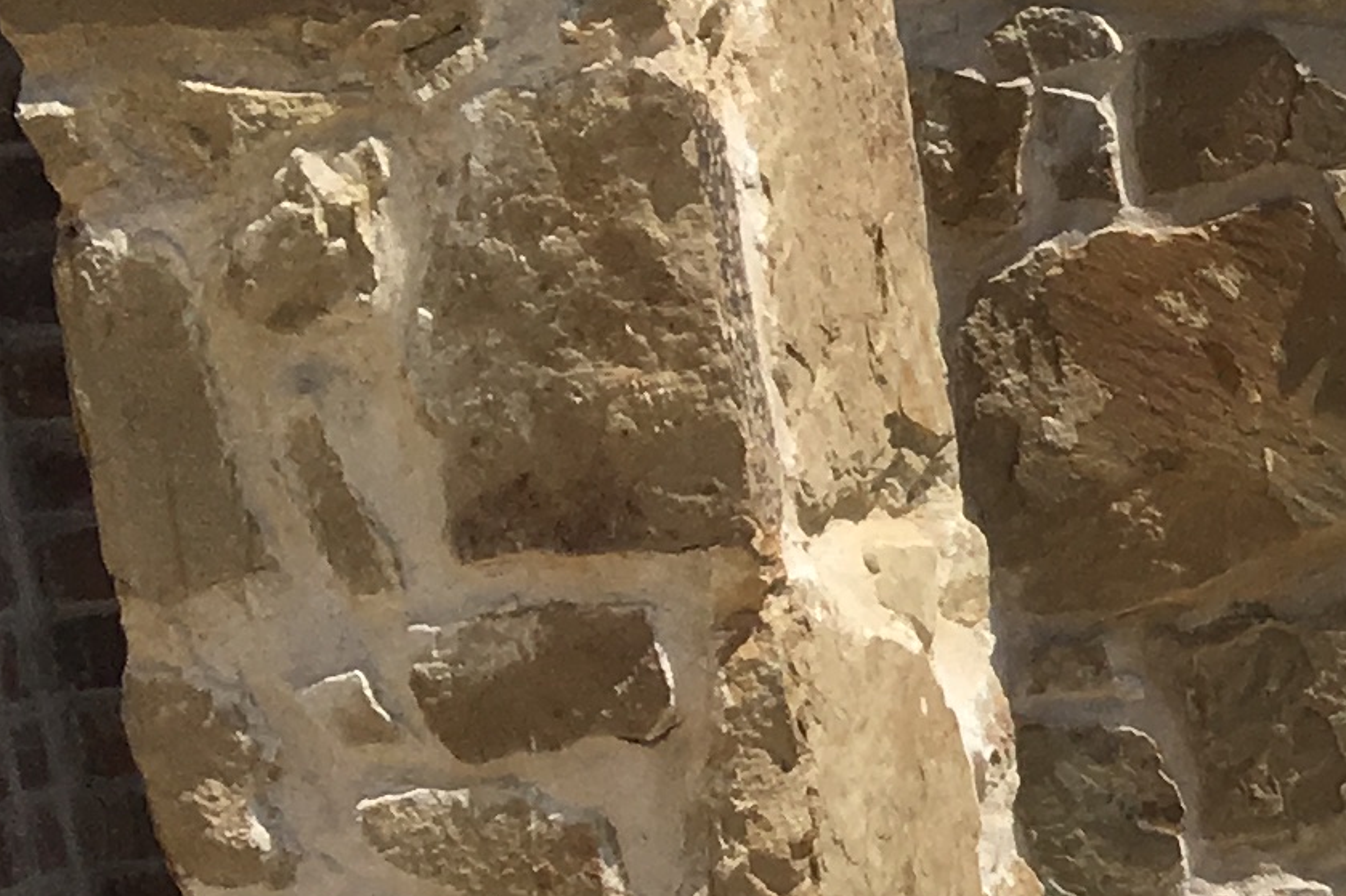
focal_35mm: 145
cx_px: 3157
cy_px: 1366
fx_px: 5420
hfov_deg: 11.7
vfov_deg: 9.2
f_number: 2.2
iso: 25
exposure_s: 1/3205
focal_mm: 4.15
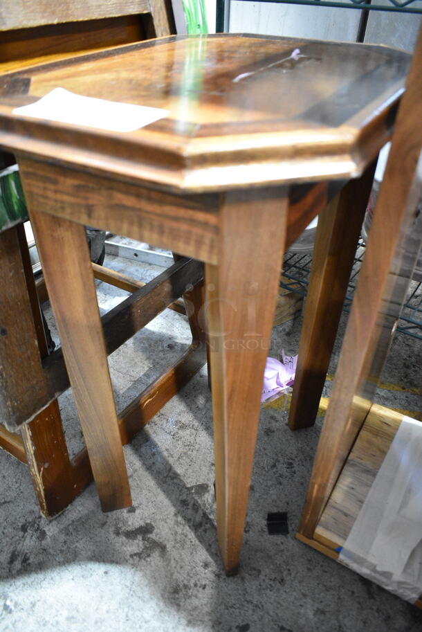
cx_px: 211
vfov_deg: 67.3
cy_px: 316
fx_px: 474
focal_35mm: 27
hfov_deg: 48.0
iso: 2500
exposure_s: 1/30
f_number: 3.5
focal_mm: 18
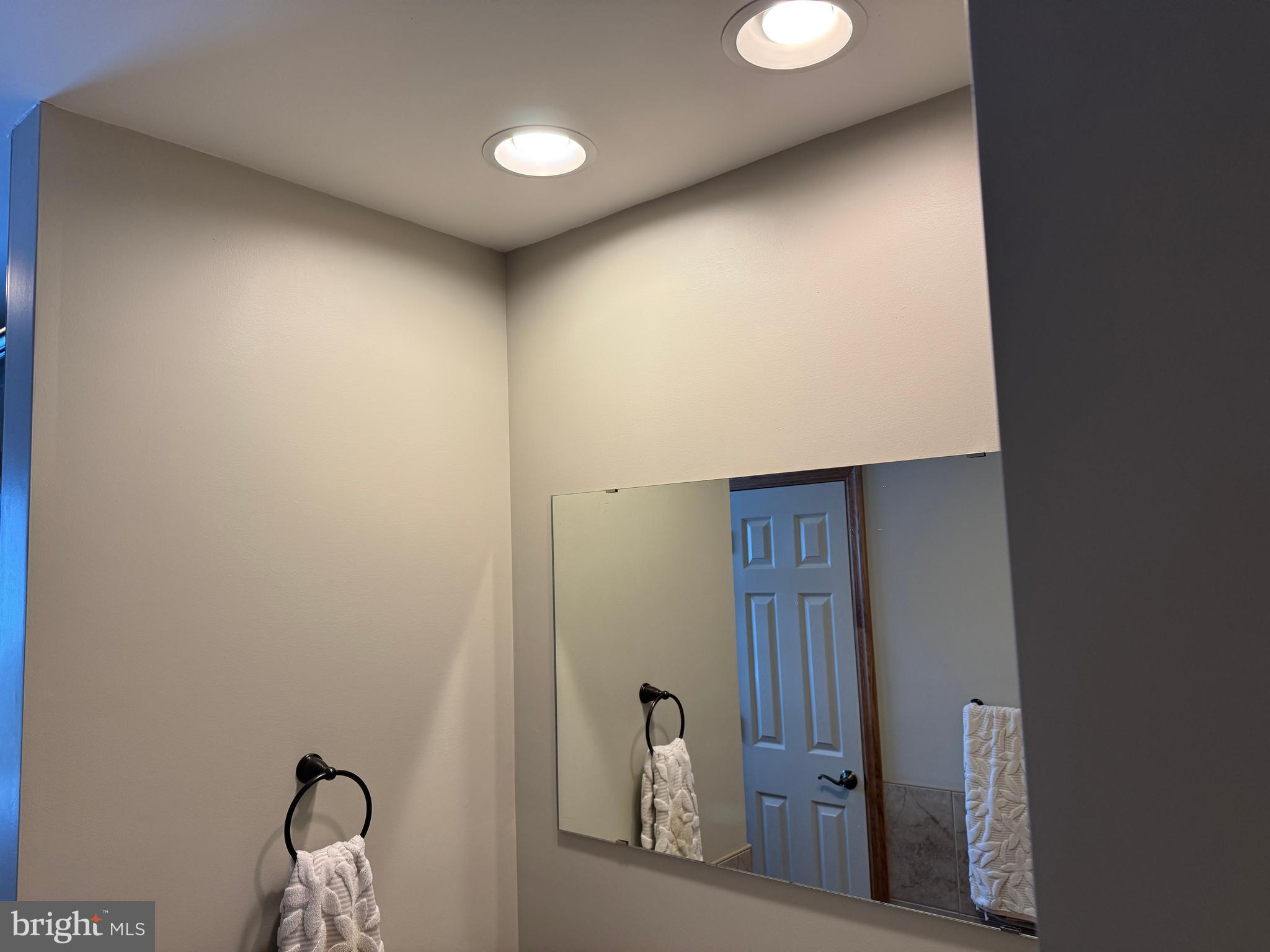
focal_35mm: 24
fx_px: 881
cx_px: 635
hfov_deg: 71.6
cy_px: 476
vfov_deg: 56.8
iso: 160
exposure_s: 1/120
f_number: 1.78
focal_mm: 6.76
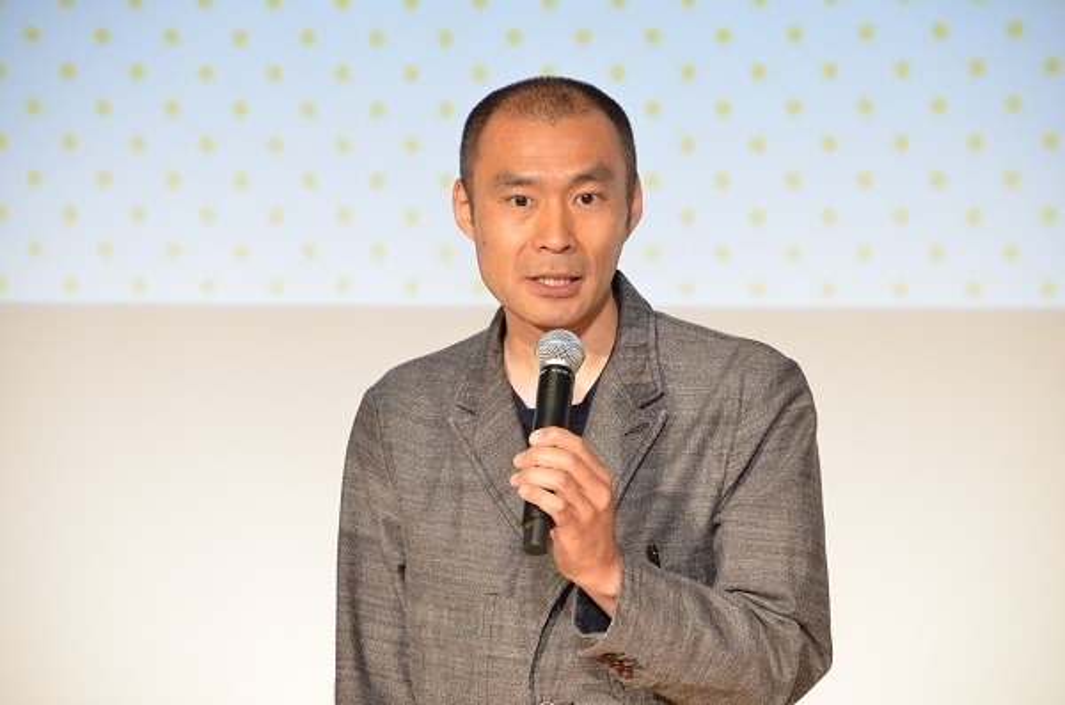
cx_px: 532
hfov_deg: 11.8
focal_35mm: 174
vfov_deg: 7.9
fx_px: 5135
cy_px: 352
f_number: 5
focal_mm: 116
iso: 1250
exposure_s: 1/60
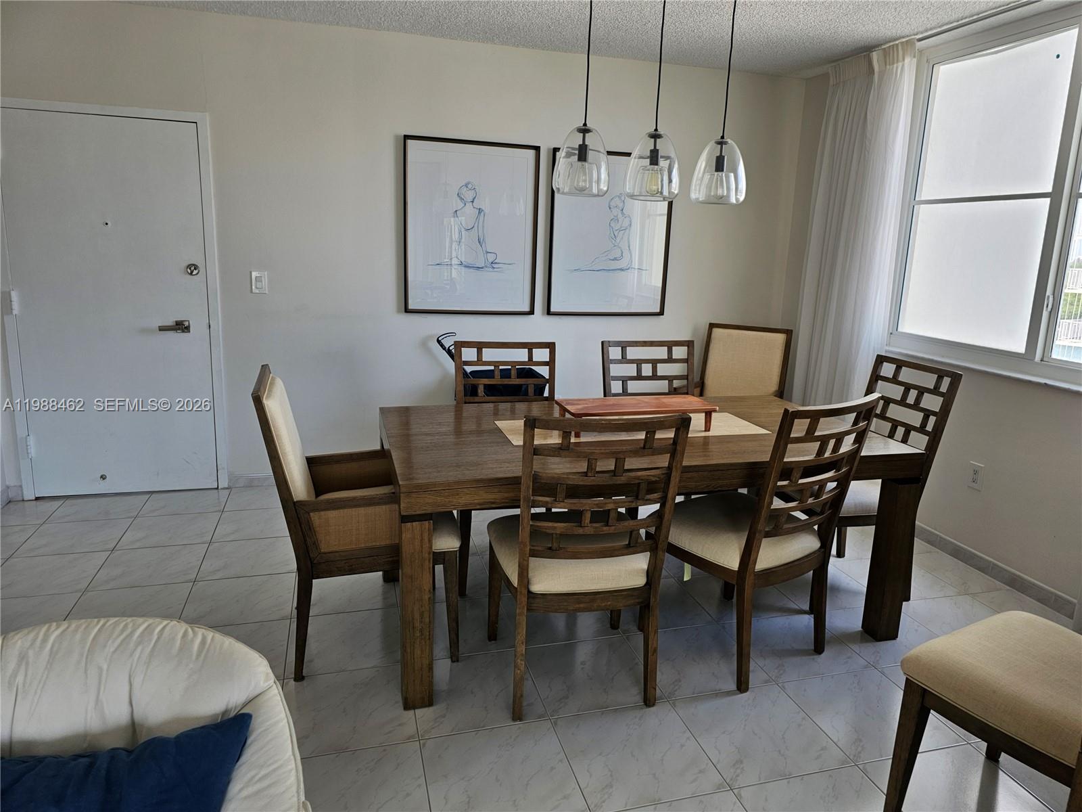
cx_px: 541
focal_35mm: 23
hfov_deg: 73.9
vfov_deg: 58.9
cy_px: 406
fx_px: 719
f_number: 1.7
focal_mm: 6.3
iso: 32
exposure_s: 1/120
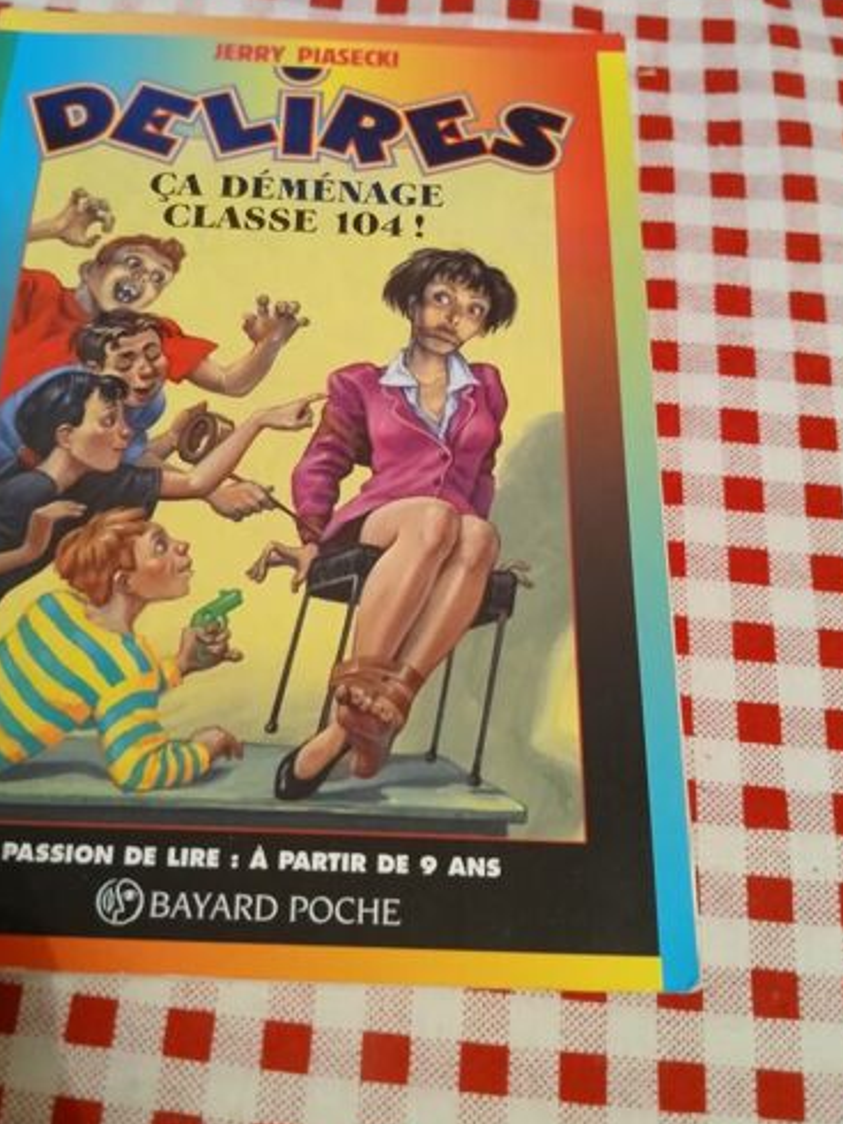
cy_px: 559
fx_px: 1104
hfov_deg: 41.7
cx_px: 363
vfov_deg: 53.9
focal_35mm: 34
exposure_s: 1/20
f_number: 1.8
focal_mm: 3.98
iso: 500
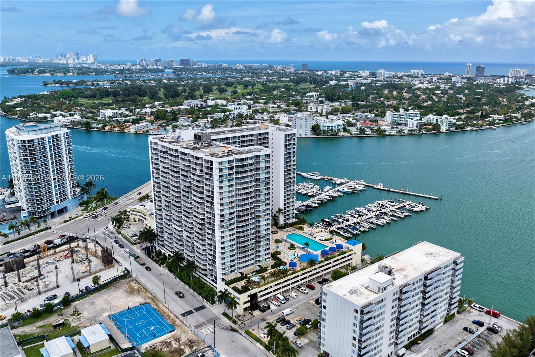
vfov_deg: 46.4
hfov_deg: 65.5
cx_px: 268
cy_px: 178
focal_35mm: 28
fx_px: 416
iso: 125
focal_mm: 14.45
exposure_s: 1/1600
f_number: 2.8
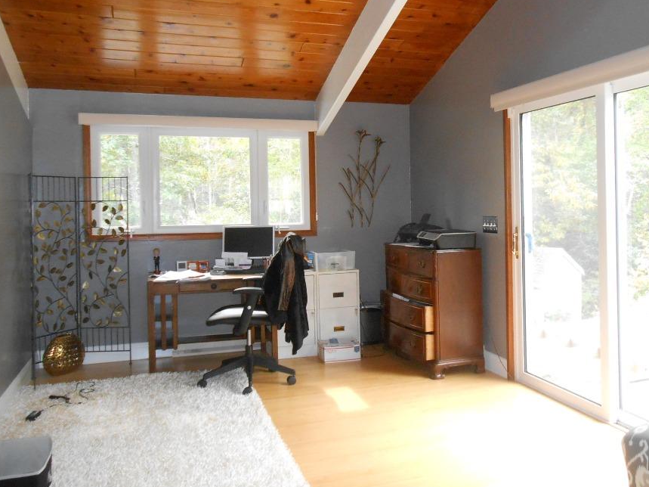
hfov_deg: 58.2
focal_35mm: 31
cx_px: 356
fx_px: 581
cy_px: 208
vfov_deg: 45.3
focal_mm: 4.6
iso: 500
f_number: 3.5
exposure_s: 1/25
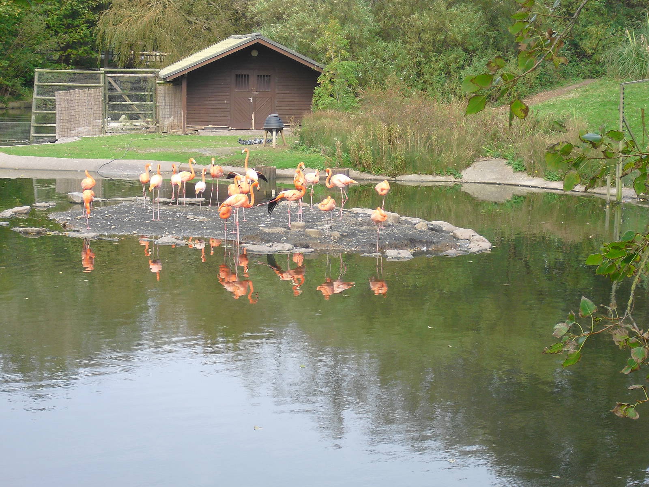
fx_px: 1669
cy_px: 244
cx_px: 324
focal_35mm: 89
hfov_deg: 22.0
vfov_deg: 16.6
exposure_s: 1/125
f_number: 5.1
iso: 100
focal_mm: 15.7
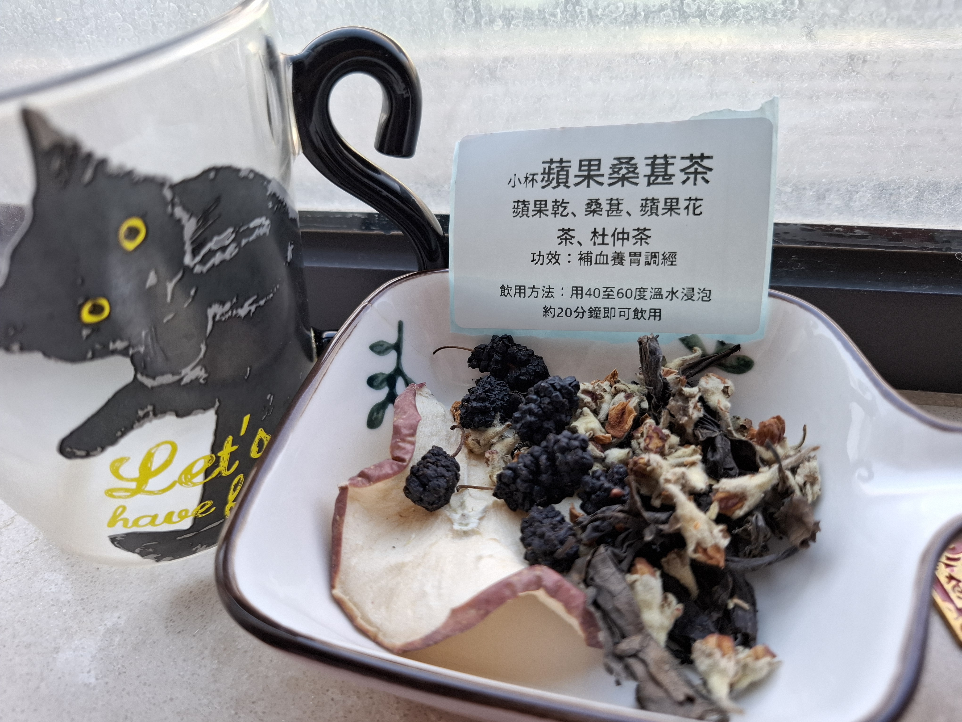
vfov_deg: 58.9
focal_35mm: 23
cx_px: 481
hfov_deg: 73.9
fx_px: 639
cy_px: 361
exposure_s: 1/100
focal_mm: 5.54
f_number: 1.8
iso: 64
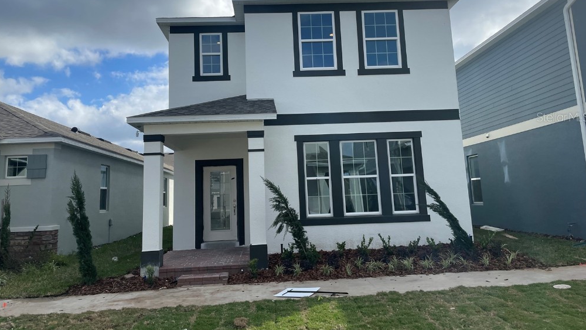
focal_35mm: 29
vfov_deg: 39.8
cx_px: 292
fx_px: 451
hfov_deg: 66.1
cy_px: 117
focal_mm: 4.2
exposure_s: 1/4464
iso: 32
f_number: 1.6
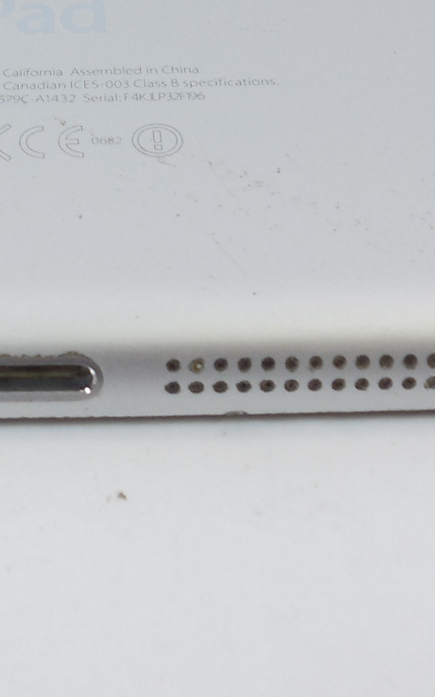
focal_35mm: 85
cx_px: -1
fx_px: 1614
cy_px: 97
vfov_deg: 23.8
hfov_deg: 15.1
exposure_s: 1/40
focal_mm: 4.6
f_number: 3.5
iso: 125
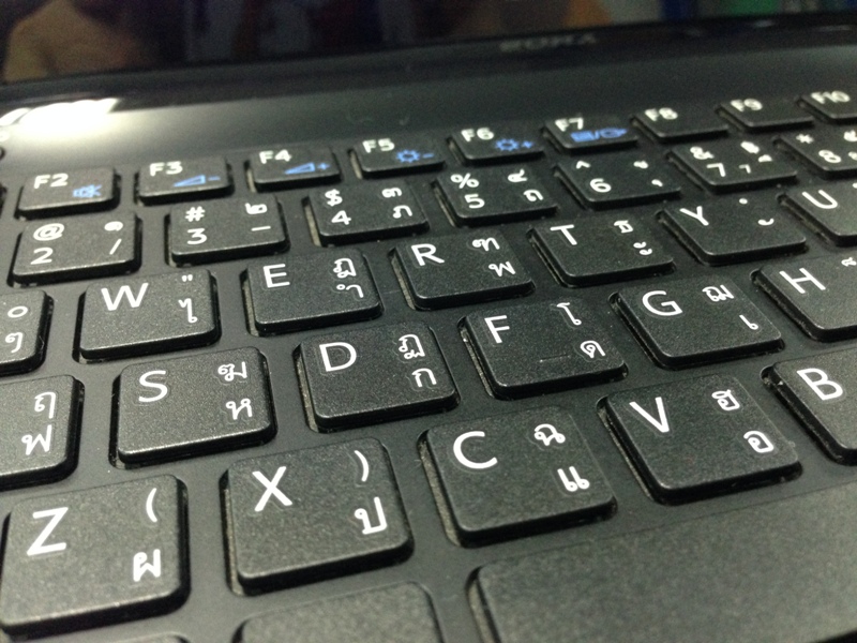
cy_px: 322
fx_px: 817
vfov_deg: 42.9
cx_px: 428
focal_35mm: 33
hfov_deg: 55.4
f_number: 2.4
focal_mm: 4.12
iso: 320
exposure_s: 1/15
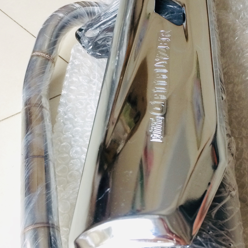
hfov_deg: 32.2
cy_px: 162
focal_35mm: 53
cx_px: 125
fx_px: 430
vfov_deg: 32.0
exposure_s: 1/33
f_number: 2.2
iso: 80
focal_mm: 4.15
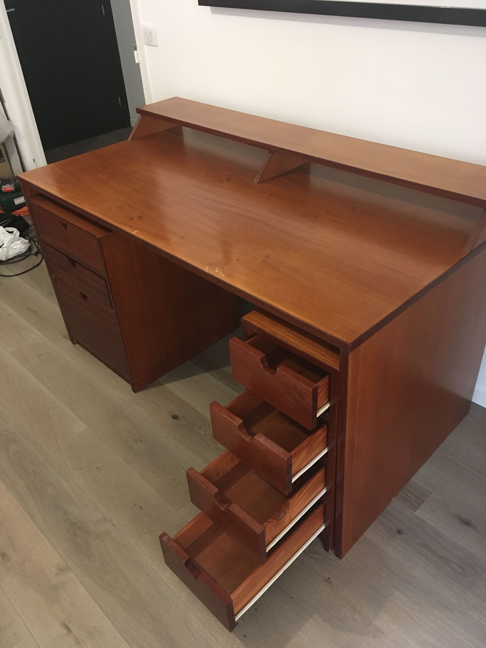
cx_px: 243
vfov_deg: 61.7
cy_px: 324
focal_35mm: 29
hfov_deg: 48.2
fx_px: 543
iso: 200
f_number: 2.2
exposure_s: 1/20
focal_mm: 4.15
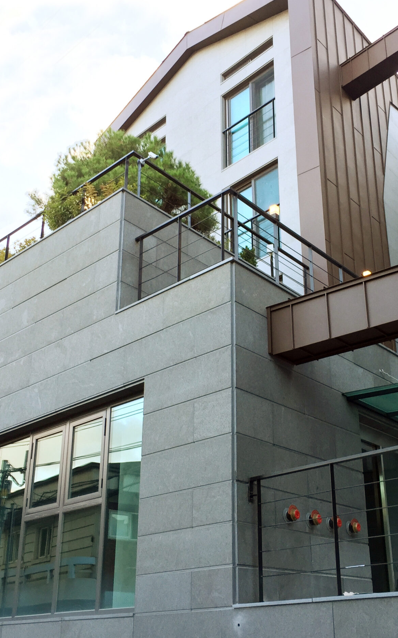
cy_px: 315
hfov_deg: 30.4
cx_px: 248
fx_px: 729
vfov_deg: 47.2
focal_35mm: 42
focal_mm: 4.15
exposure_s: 1/60
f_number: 2.2
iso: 32
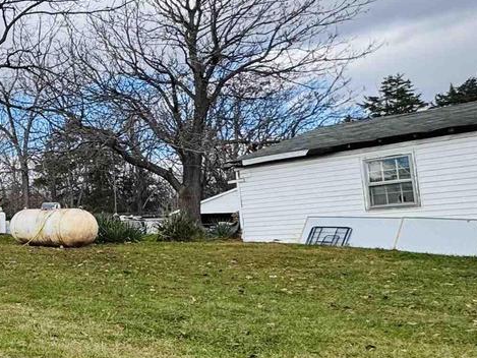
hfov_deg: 27.9
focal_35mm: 43
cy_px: 200
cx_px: -250
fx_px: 593
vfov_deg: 33.6
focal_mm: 2.22
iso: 50
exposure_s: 1/1198
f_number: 2.2
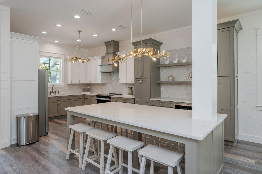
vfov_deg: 60.6
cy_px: 87
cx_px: 131
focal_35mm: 20
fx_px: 149
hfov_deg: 82.6
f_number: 9
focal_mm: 20.5
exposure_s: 1/30
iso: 320
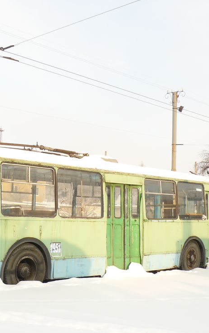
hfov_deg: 23.5
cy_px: 164
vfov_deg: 38.2
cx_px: 7
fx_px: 483
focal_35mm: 53
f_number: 4
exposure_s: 1/200
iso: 100
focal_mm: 6
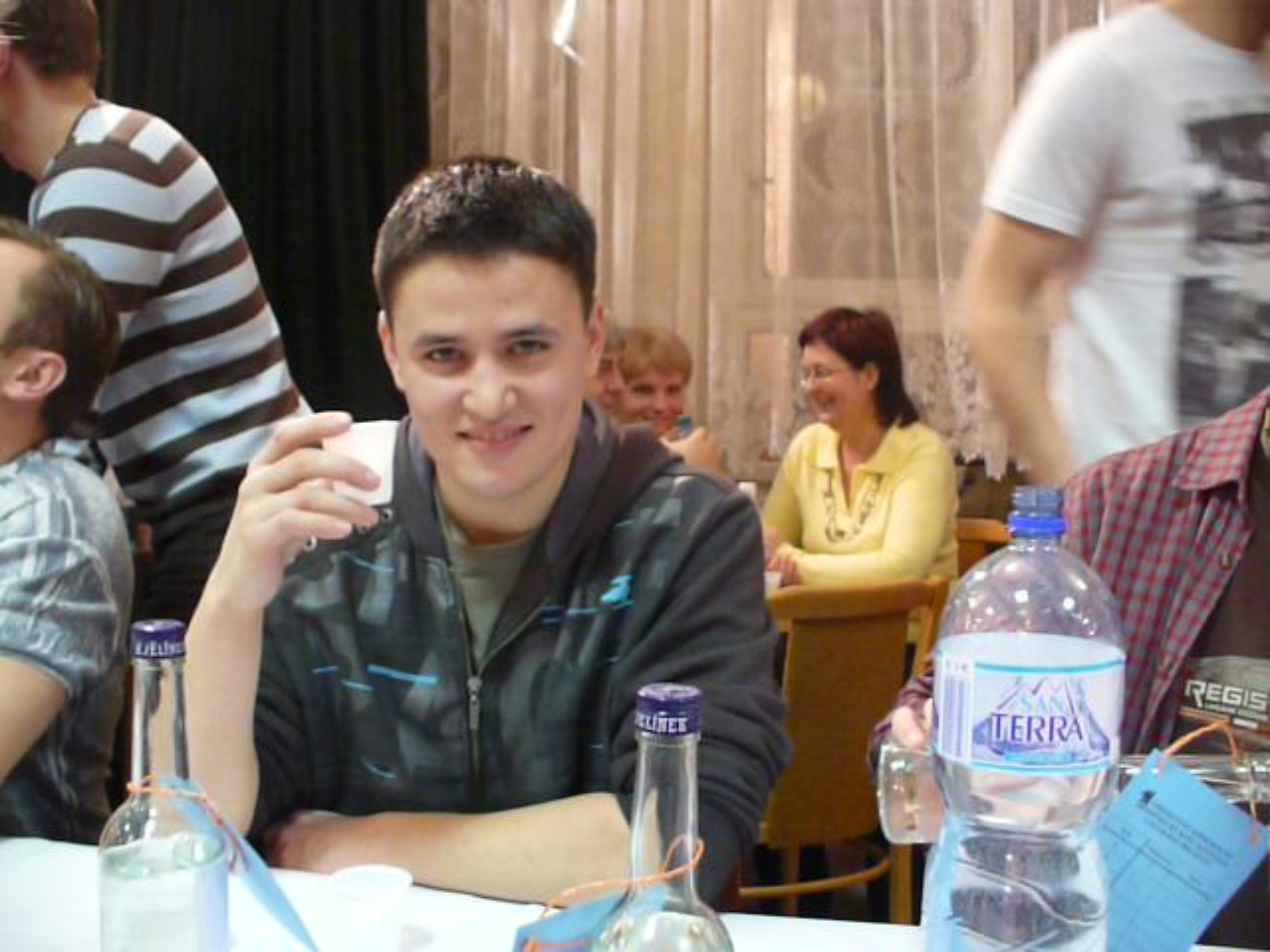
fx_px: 1357
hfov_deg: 50.1
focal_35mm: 37
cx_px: 635
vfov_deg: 38.7
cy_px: 476
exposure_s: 1/30
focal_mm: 6.1
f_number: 2.8
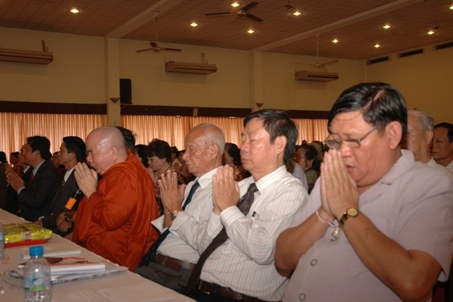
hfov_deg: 45.0
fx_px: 547
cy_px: 151
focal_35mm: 44
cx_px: 226
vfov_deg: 30.8
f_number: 4
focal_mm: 29
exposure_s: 1/60
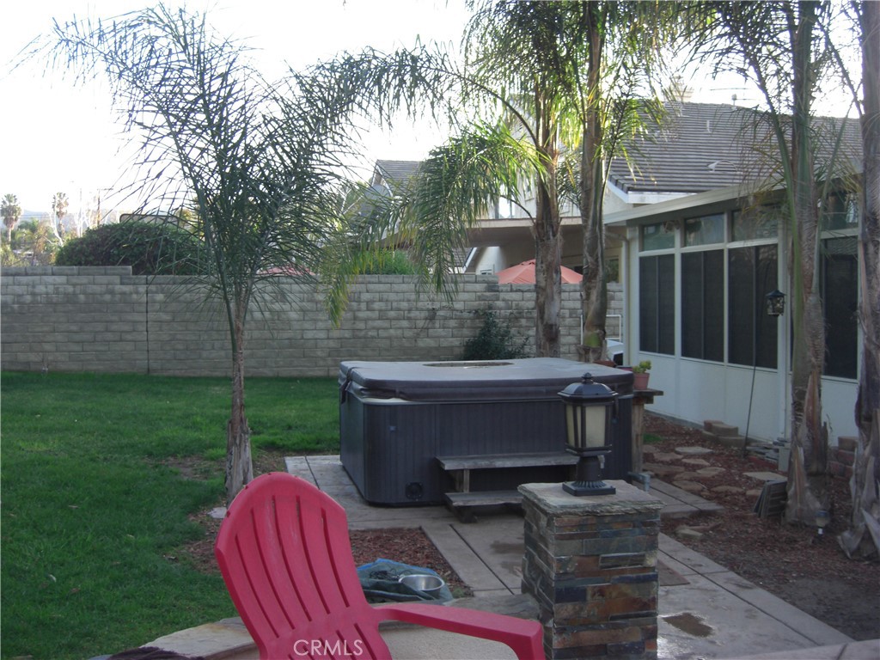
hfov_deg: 49.0
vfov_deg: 37.7
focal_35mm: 38
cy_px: 330
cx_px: 440
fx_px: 966
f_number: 2.8
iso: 100
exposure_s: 1/80
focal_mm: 7.9
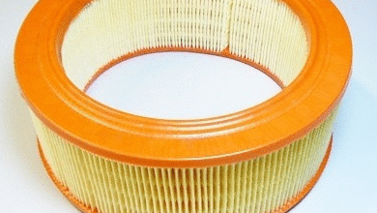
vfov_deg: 26.6
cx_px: 184
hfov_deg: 45.4
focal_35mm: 45
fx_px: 450
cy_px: 100
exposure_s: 1/50
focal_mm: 6
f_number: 2.8
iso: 80
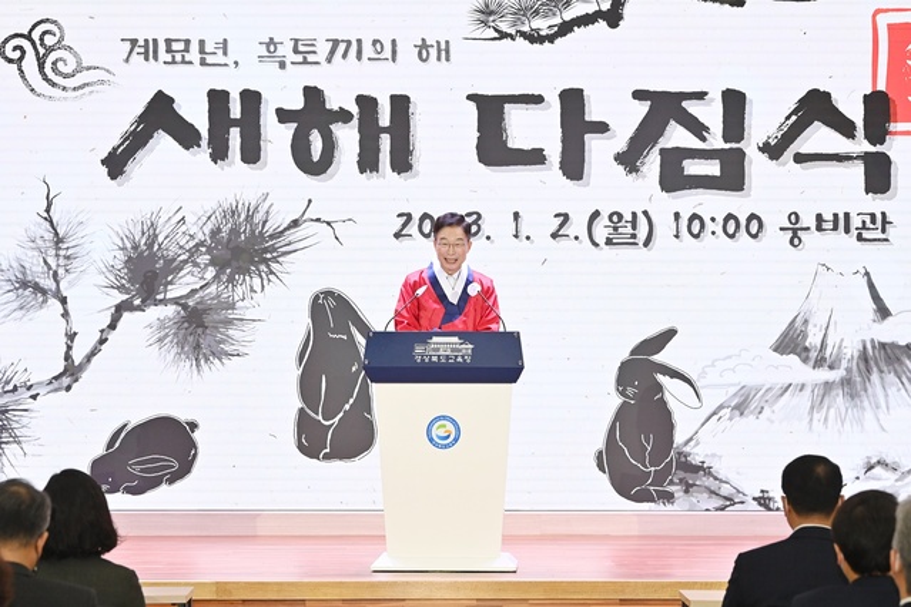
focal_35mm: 122
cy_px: 304
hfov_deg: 16.8
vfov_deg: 11.2
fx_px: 3087
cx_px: 456
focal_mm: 122
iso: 1600
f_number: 6.3
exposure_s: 1/200
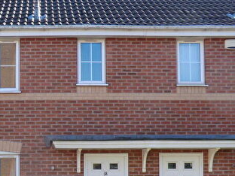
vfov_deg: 22.0
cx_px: 32
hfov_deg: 28.9
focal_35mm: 65
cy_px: 161
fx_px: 441
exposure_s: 1/160
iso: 64
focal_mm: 5.2
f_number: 3.5
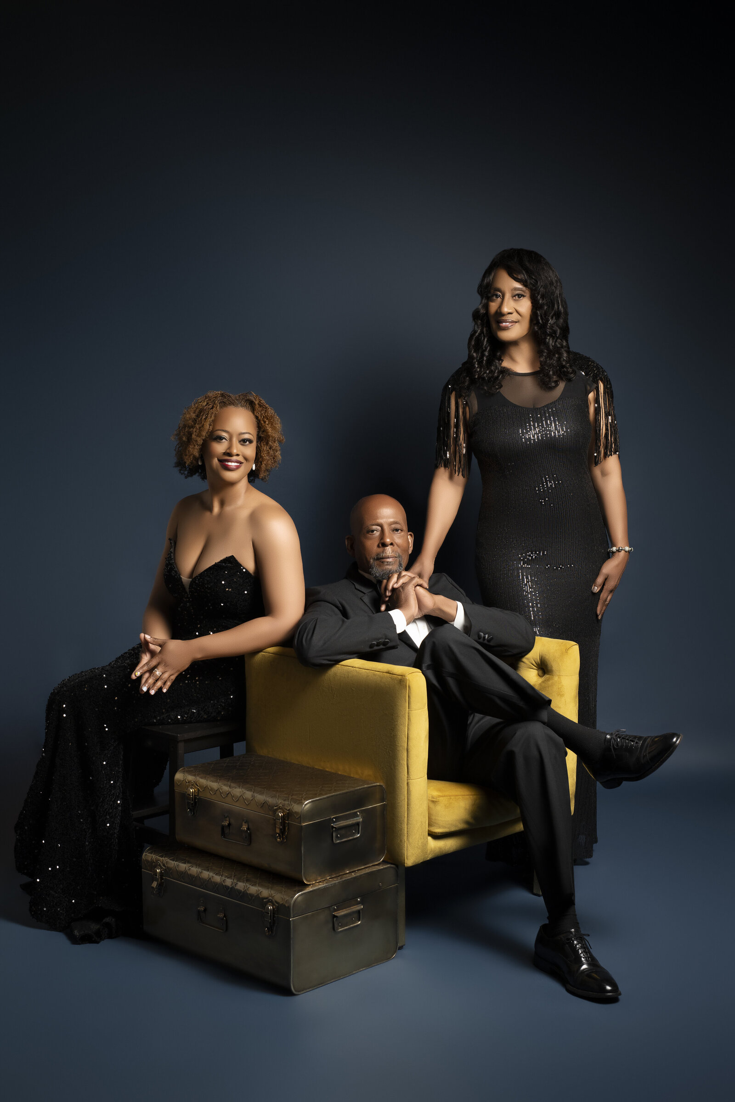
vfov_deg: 39.6
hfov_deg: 27.0
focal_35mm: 50
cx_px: 368
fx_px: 1531
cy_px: 551
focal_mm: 50
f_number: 5.6
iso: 200
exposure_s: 1/200
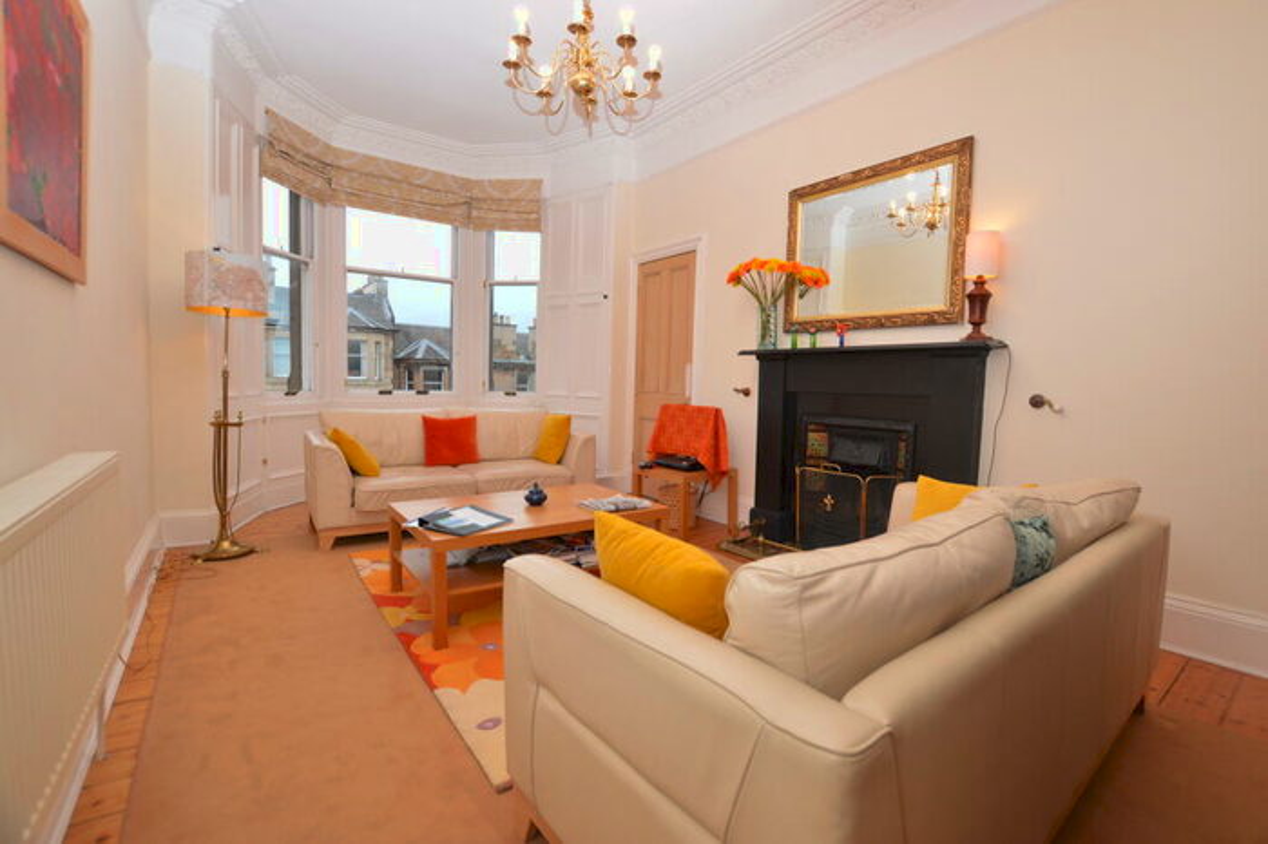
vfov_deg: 77.3
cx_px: 634
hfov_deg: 100.4
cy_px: 422
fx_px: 528
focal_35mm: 15
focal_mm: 10
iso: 400
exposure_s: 1/100
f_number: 5
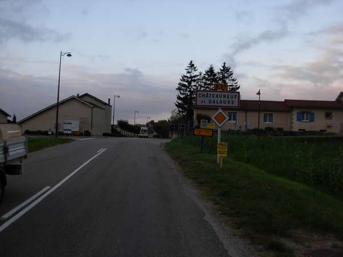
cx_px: 172
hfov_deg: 49.0
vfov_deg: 37.7
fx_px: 377
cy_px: 128
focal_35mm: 38
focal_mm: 6.3
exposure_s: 1/279
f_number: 2.9
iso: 79
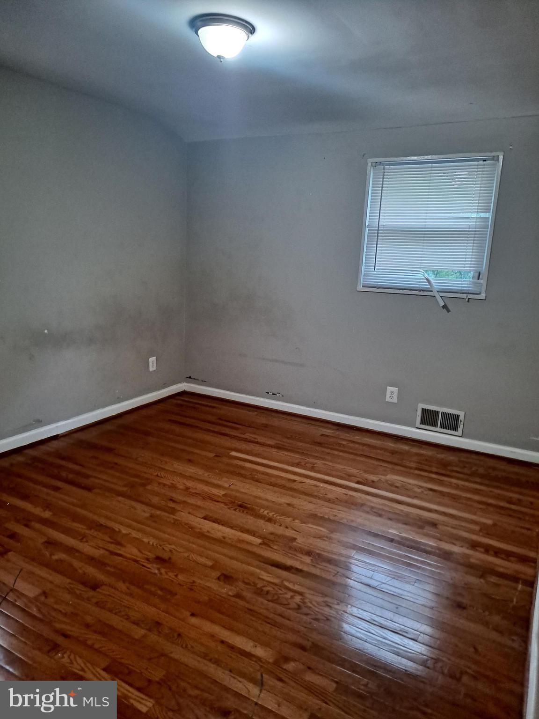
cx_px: 270
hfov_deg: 54.9
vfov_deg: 69.4
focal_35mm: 25
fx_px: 519
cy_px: 360
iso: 320
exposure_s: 1/60
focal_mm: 4.6
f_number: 2
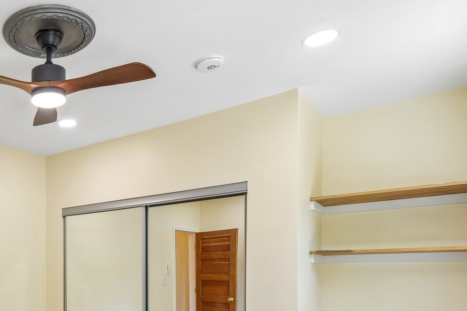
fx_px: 402
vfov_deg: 39.4
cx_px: 28
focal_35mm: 31
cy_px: 277
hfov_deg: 51.5
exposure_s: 1/15
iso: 125
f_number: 8
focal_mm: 14
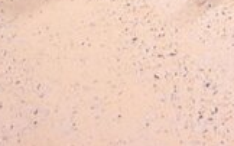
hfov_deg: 9.3
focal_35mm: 219
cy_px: -176
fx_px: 1396
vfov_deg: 5.8
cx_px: 373
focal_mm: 34
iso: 2000
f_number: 4.5
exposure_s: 1/400
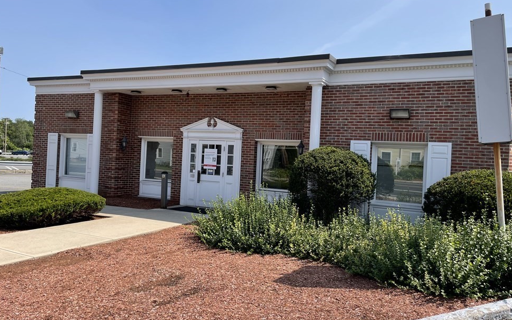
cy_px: 161
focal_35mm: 29
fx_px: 405
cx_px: 266
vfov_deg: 43.1
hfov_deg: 64.6
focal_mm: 4.2
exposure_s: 1/2747
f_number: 1.6
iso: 32
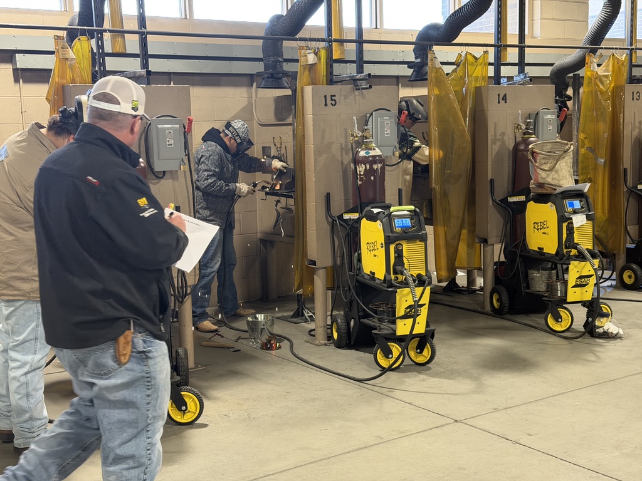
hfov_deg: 39.7
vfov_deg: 30.3
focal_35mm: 48
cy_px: 240
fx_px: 890
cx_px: 321
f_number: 1.78
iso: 200
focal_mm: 6.76
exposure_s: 1/60
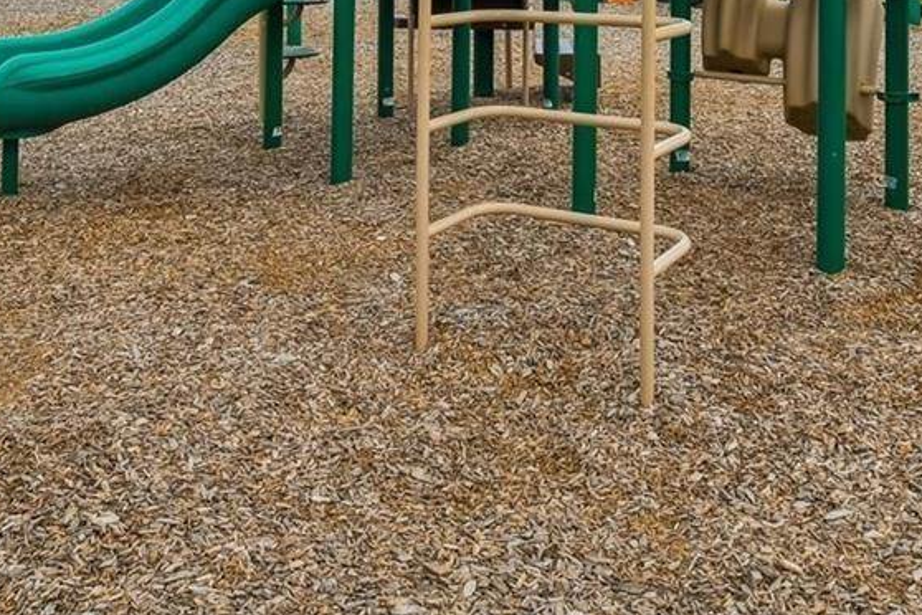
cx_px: 511
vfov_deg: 27.8
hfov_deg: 45.4
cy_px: -102
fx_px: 1101
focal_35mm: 43
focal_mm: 10
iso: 100
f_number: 7.1
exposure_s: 1/500
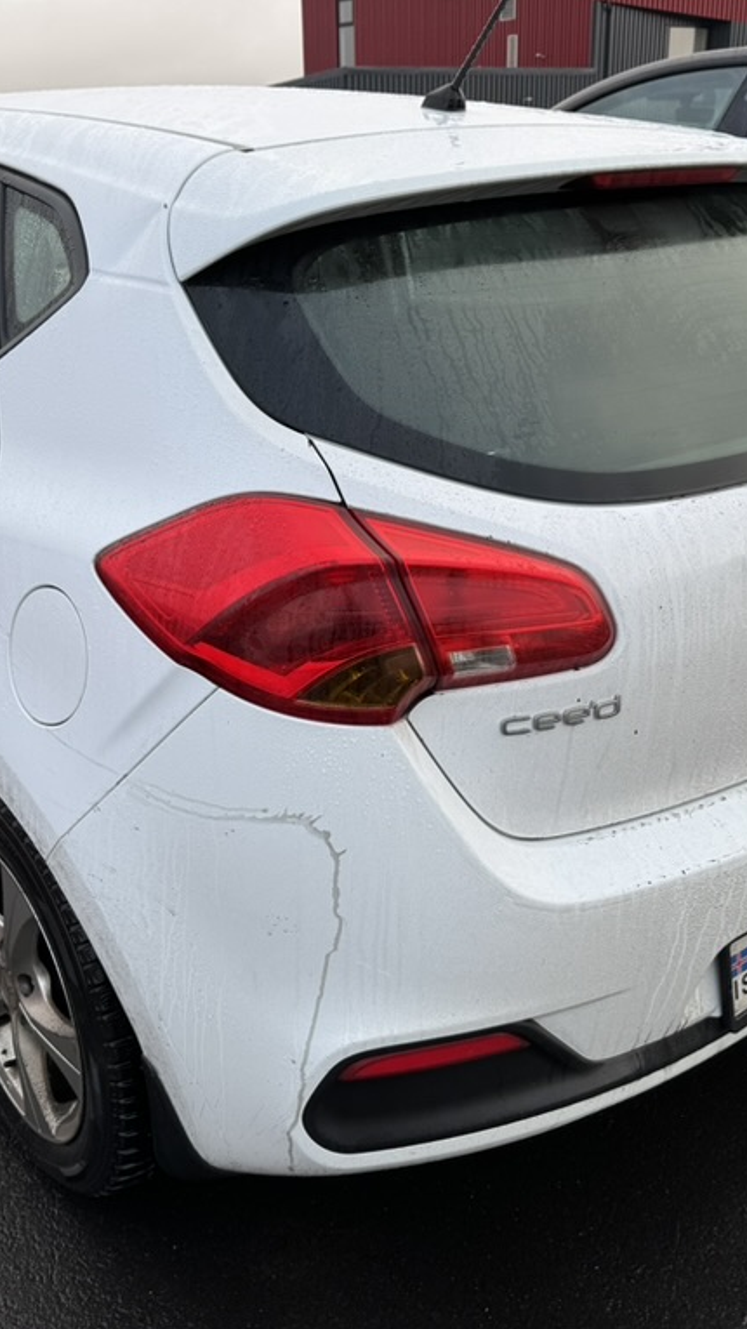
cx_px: 353
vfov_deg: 56.6
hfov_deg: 33.7
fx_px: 1233
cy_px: 665
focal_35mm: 35
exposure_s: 1/368
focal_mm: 6.76
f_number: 1.78
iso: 80
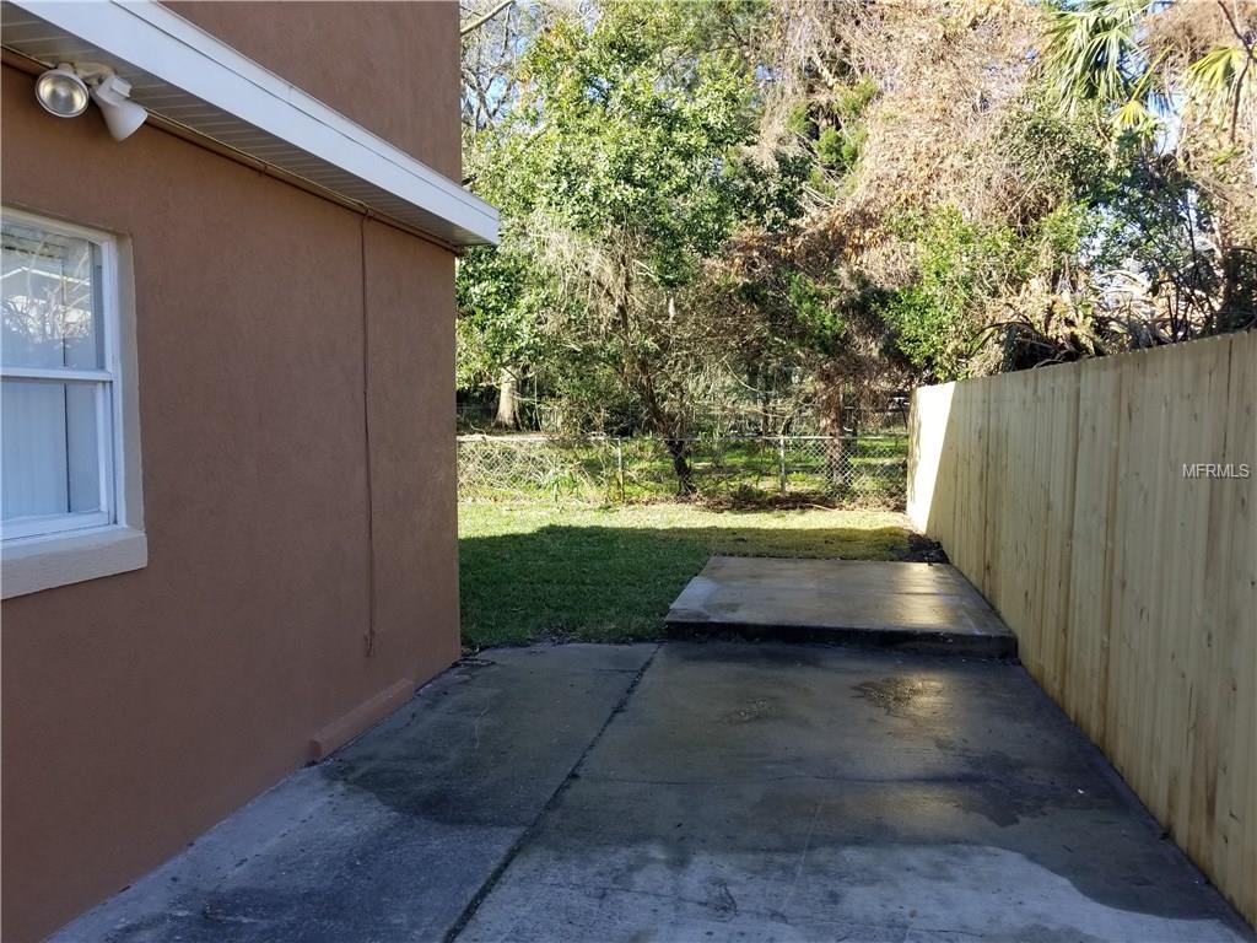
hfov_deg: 67.3
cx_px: 628
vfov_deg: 53.1
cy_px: 472
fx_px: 944
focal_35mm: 26
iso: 50
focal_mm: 4.25
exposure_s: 1/474
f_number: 1.7
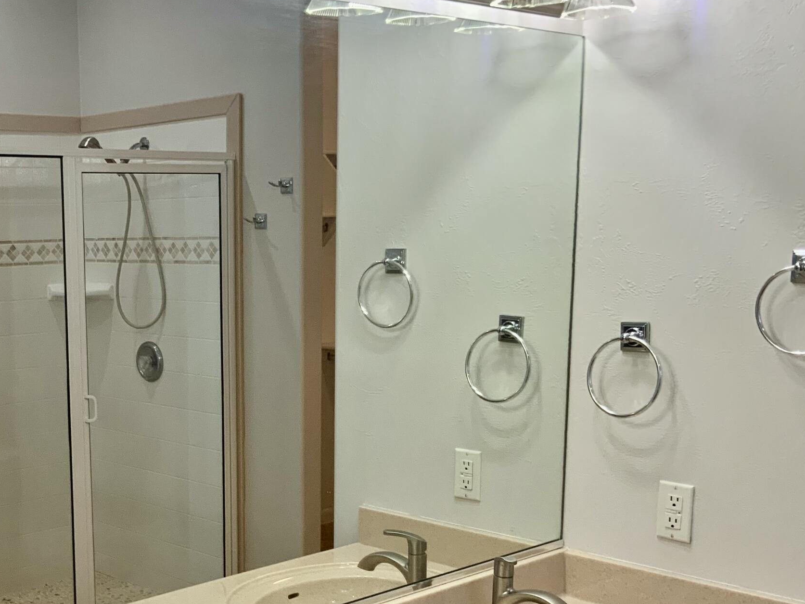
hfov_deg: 35.8
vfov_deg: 27.7
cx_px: 177
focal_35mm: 52
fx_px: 1209
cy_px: 442
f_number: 1.8
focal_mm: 3
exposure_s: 1/120
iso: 50
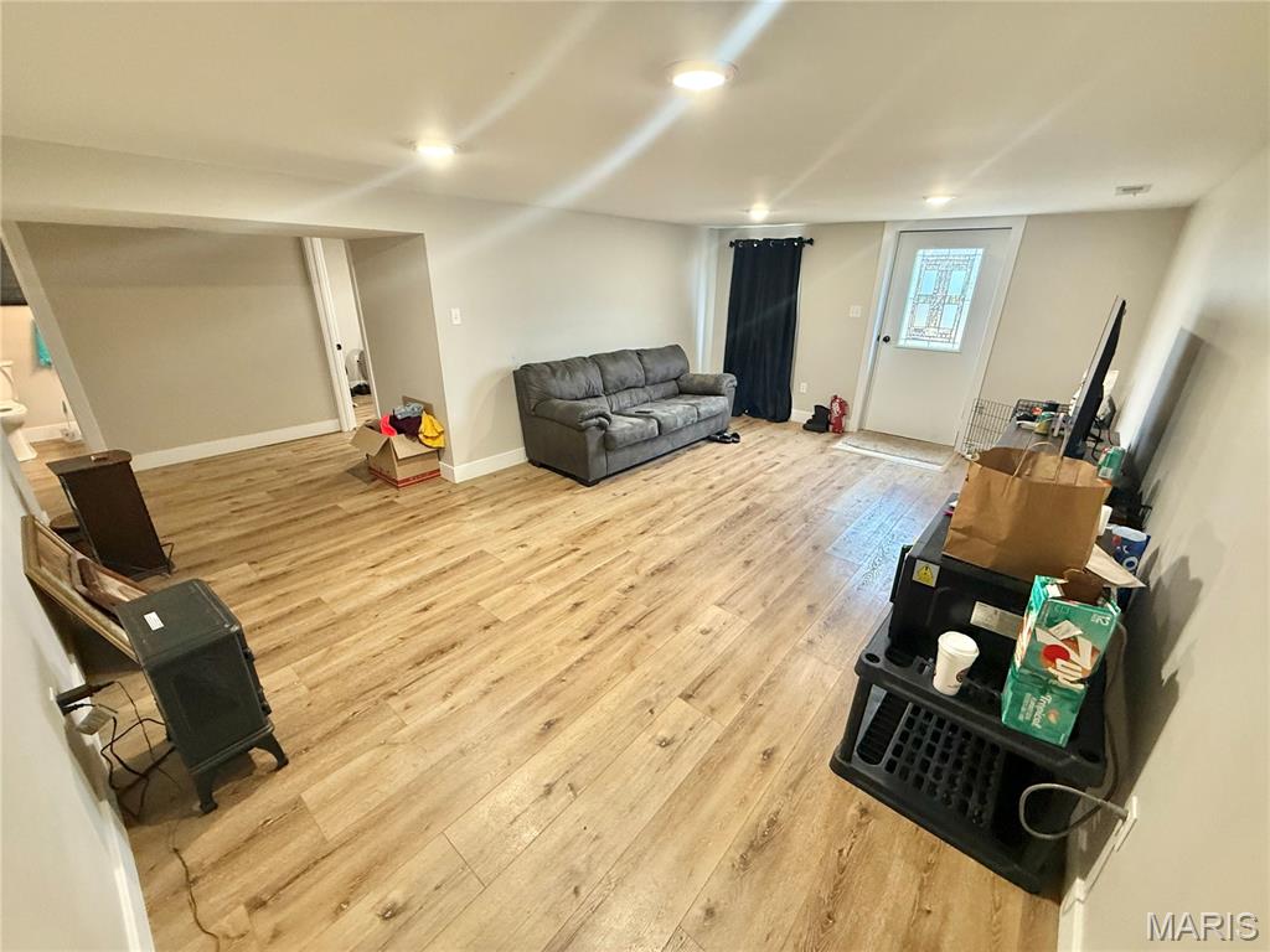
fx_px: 514
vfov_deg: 85.7
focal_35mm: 14
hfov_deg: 102.1
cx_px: 635
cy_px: 476
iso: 320
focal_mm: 2.22
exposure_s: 1/60
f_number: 2.2
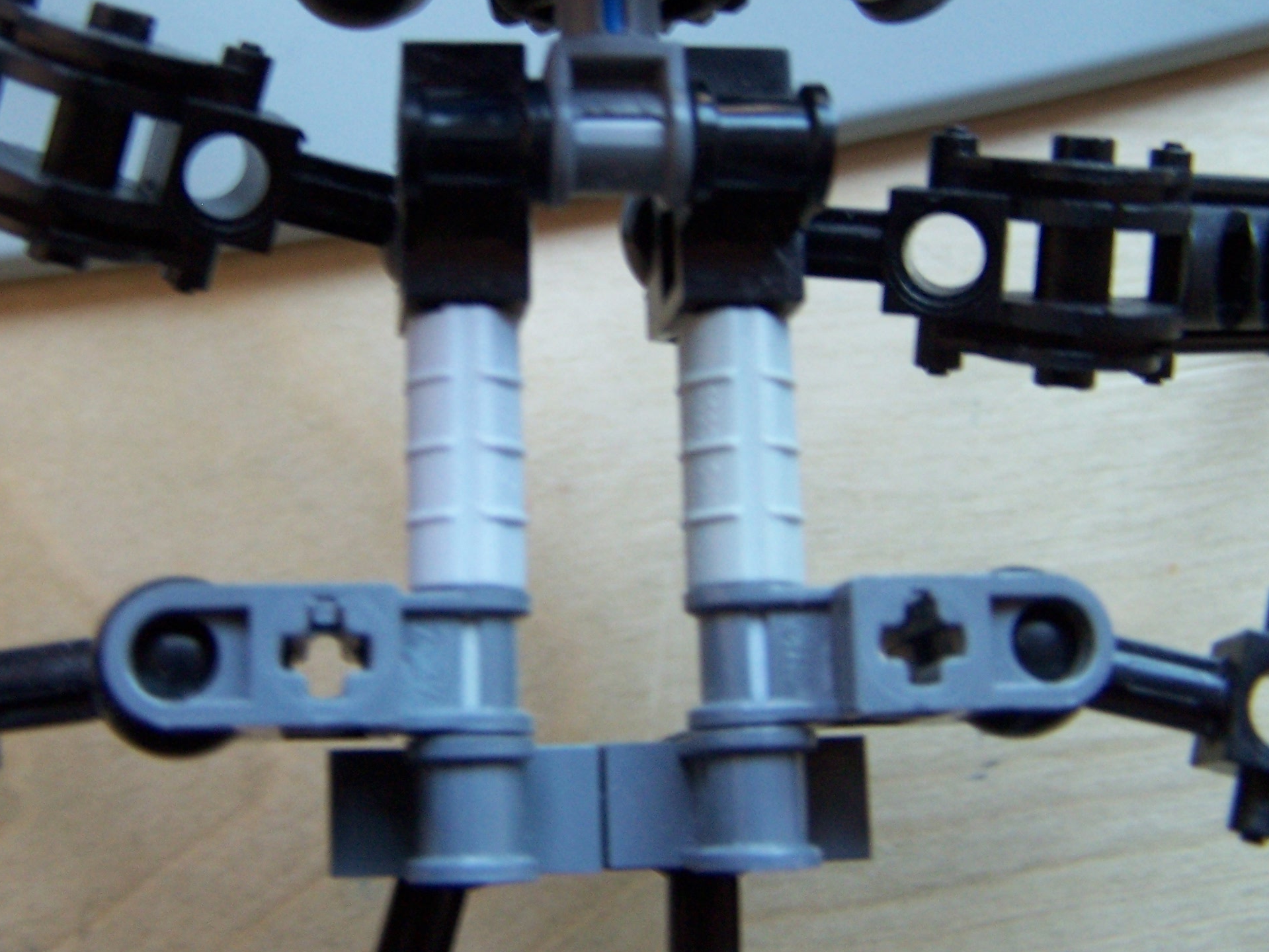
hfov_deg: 37.4
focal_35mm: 51
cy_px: 340
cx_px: 537
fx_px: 1870
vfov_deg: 28.4
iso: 140
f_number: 2.8
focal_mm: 6.3
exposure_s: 1/15
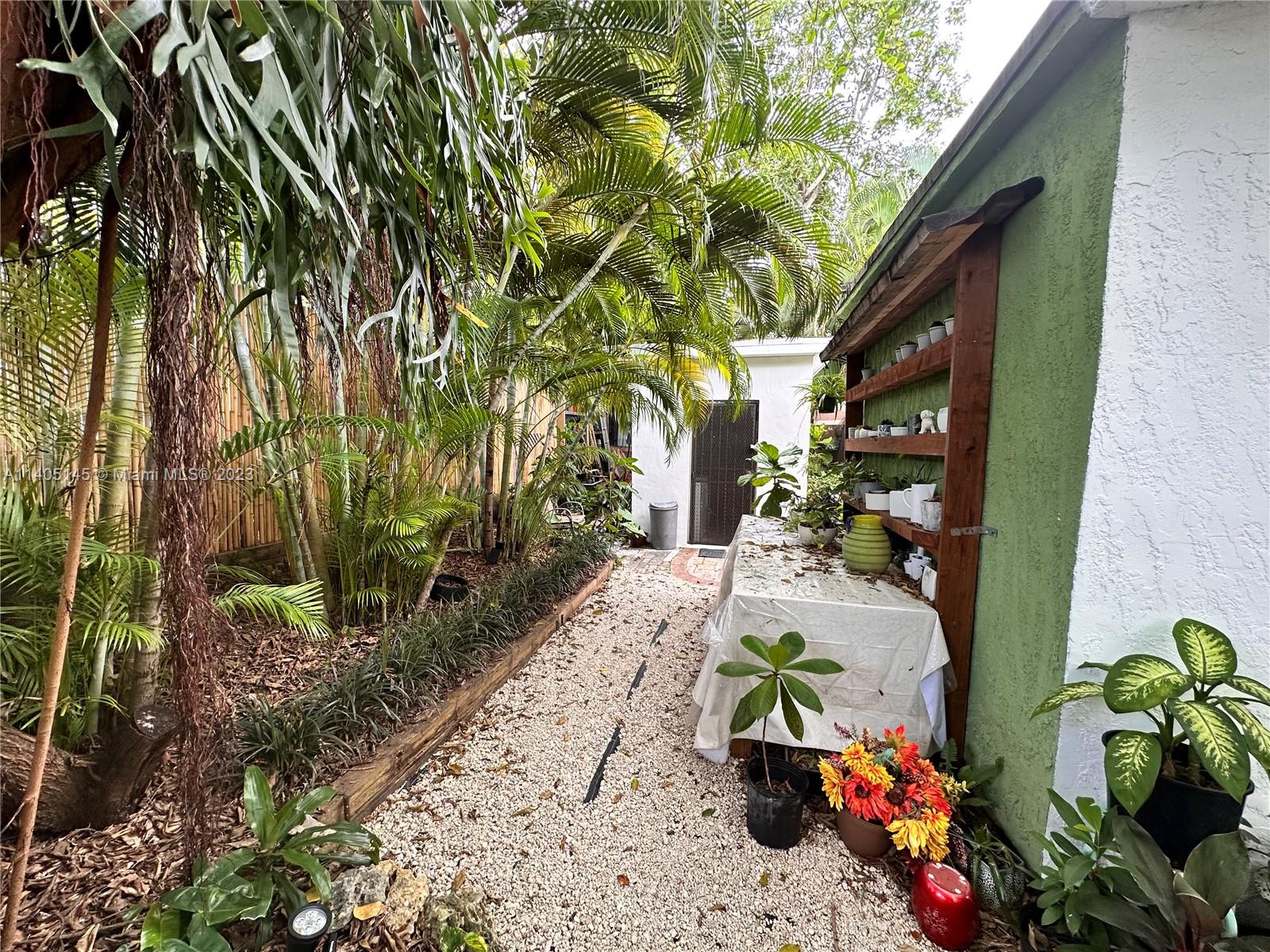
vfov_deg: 85.7
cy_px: 476
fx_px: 514
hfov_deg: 102.1
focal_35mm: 14
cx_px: 635
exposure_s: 1/99
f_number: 2.2
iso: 100
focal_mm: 2.22
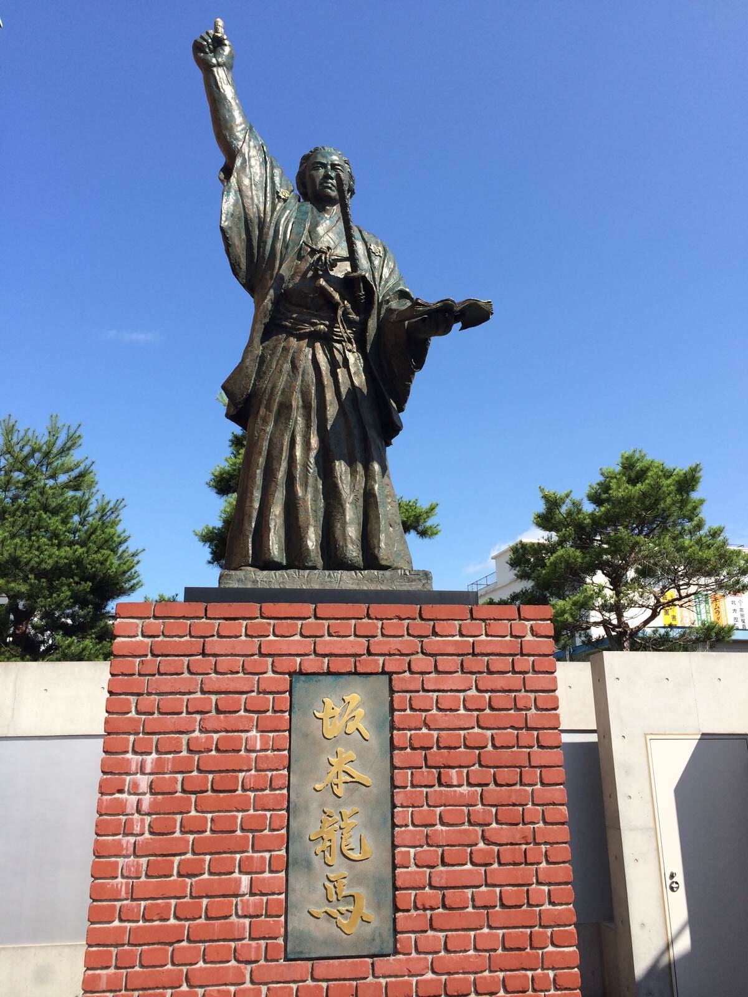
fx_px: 864
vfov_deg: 60.0
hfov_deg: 46.8
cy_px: 498
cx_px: 374
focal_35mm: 30
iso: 32
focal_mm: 4.12
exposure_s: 1/1642
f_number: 2.2
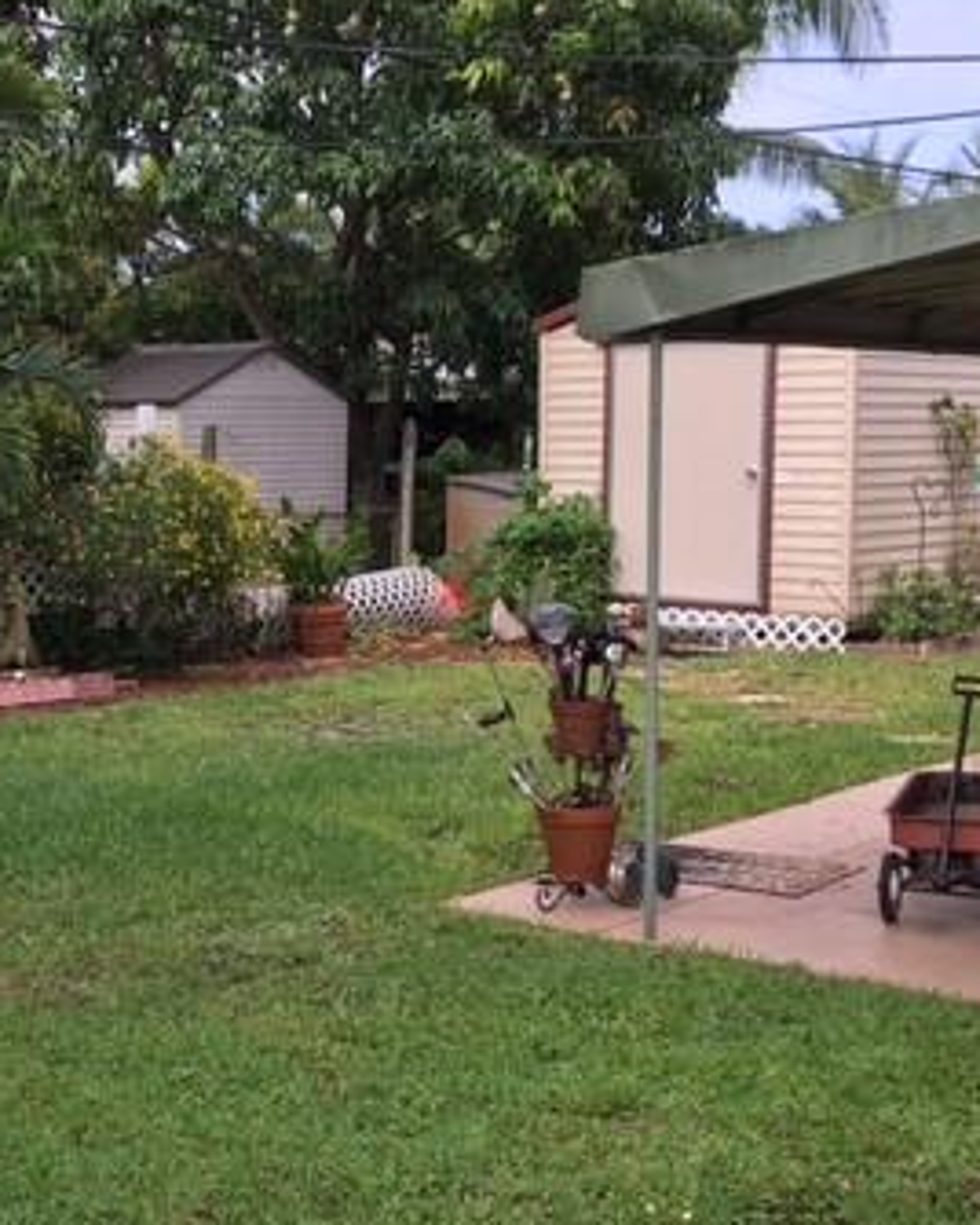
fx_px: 1958
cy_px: 607
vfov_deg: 34.7
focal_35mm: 54
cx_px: 84
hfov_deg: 27.0
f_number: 2.2
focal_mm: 4.15
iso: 25
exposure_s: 1/506
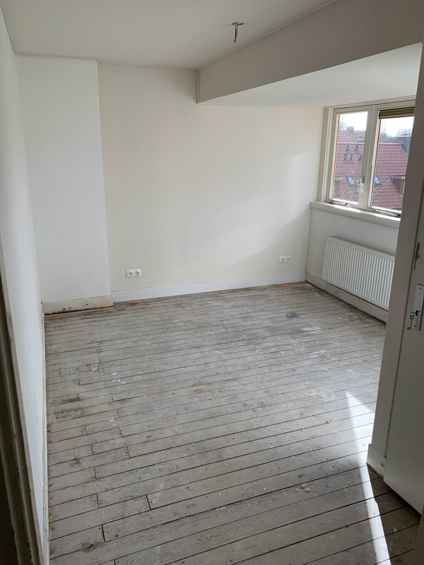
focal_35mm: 26
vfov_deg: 67.3
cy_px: 282
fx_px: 425
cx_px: 212
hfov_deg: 53.1
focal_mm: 4.25
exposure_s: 1/408
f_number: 1.8
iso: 25
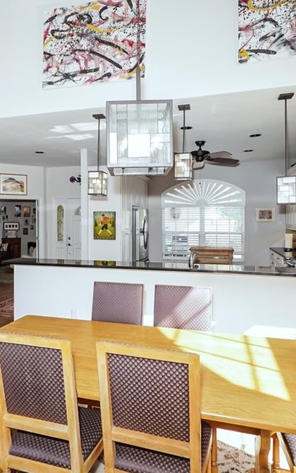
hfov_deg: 49.0
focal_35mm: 25
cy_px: 233
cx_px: 120
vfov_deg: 72.5
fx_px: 322
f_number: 10
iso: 1000
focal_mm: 16
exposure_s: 1/250
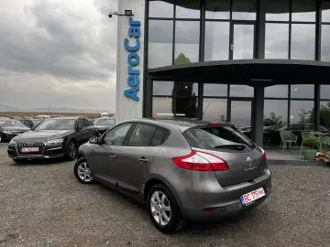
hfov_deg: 71.6
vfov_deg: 56.8
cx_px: 165
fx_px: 229
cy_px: 124
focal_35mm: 24
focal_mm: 6.76
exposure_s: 1/598
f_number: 1.78
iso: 80
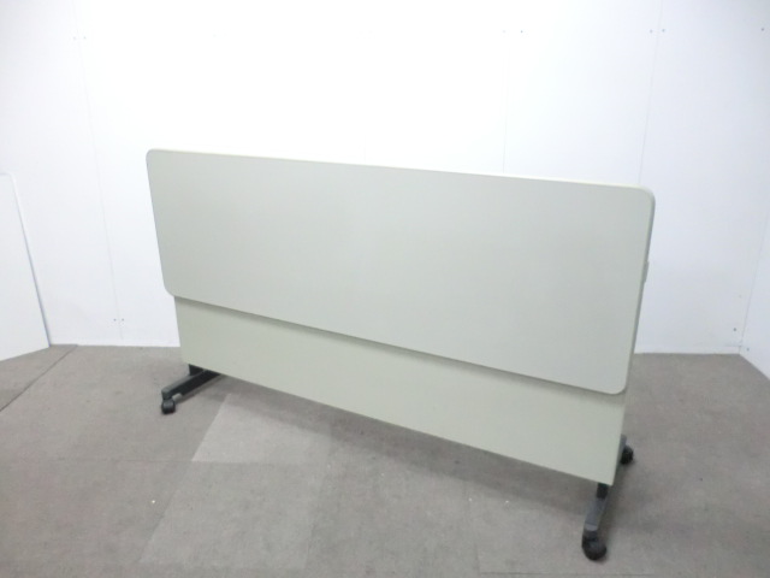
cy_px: 289
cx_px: 385
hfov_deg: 65.3
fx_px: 601
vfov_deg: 51.4
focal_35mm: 27
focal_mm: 4.9
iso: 800
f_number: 3.2
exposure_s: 1/50
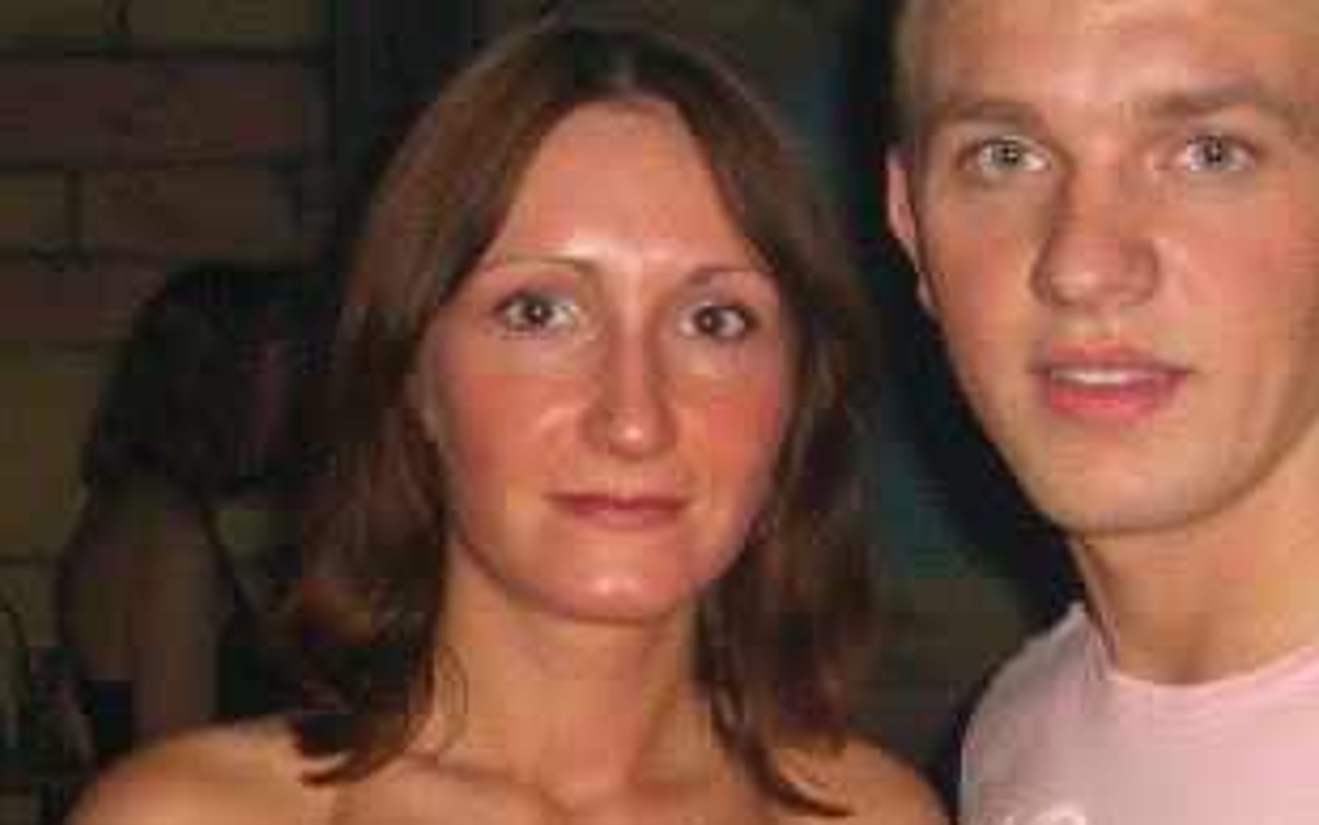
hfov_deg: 26.5
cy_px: 719
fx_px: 2805
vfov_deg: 16.6
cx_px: 625
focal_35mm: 78
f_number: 2.8
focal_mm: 7.9
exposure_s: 1/60
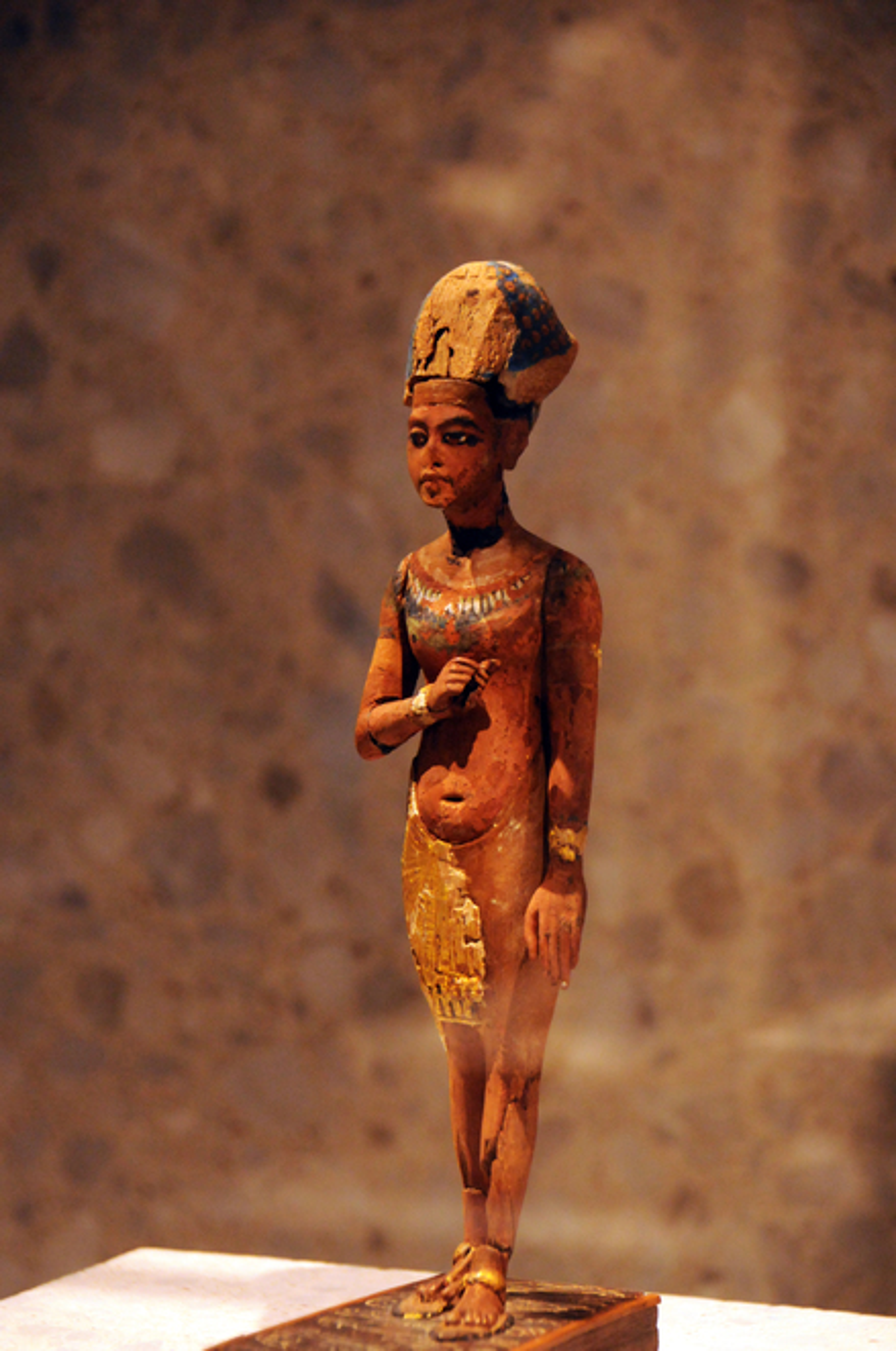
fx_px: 6182
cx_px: 448
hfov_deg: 8.3
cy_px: 676
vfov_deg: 12.5
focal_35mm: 165
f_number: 6.3
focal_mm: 110
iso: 1600
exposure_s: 1/80
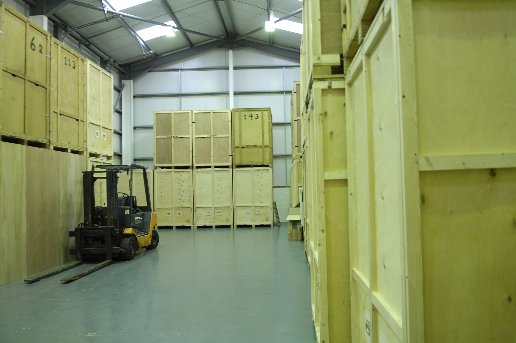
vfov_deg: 47.0
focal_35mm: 28
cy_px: 179
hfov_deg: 66.3
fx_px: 394
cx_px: 277
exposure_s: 1/10
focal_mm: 17
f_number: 2.8
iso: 160
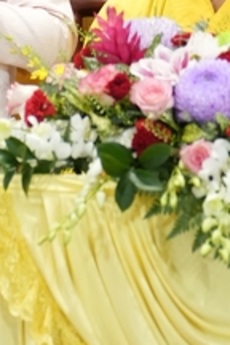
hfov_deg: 2.6
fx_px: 5146
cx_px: 235
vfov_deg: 3.8
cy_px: -55
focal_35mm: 537
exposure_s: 1/320
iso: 3200
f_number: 2.8
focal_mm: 119
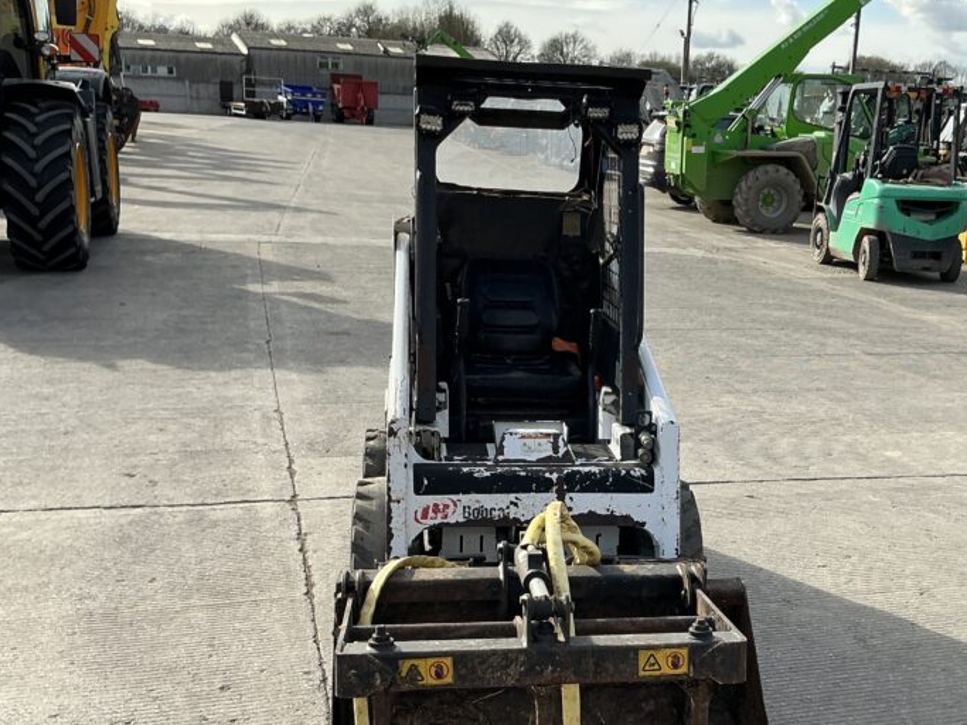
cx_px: 617
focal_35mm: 42
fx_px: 1173
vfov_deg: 34.0
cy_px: 489
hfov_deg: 44.4
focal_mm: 3
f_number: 1.8
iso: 25
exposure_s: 1/1144
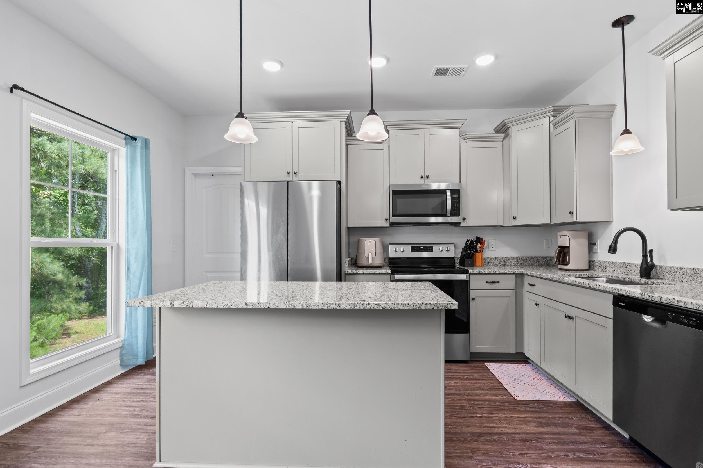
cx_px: 352
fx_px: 322
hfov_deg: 95.0
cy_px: 234
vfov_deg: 72.1
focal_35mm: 16
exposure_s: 1/5
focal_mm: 11
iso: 200
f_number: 7.1
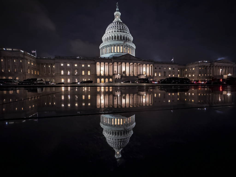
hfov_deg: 102.1
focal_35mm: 14
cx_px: 118
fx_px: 95
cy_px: 88
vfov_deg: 85.7
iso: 1000
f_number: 2.2
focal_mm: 2.22
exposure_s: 1/30
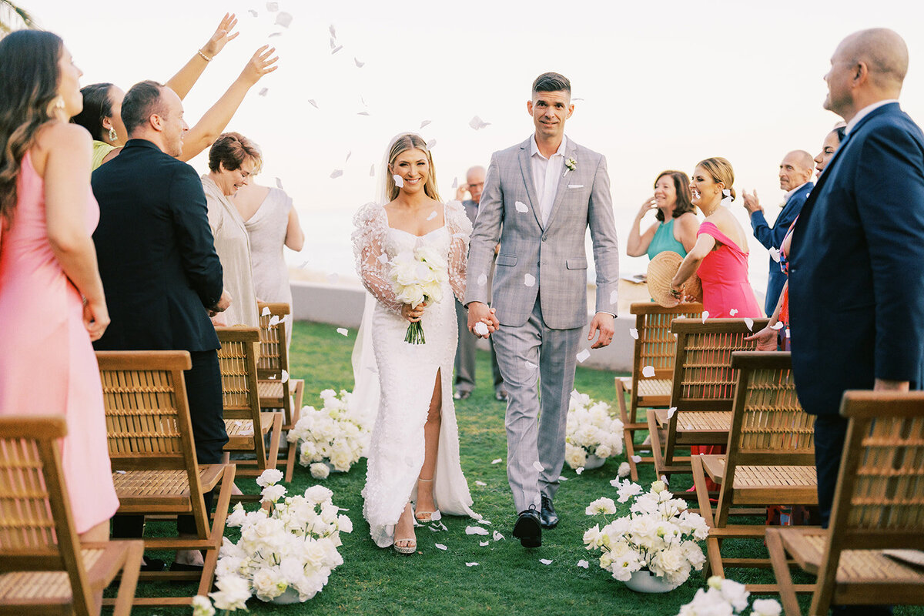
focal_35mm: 50
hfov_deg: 39.6
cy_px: 308
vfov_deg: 27.0
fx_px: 1283
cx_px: 462
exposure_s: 1/4000
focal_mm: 50
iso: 640
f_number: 1.2
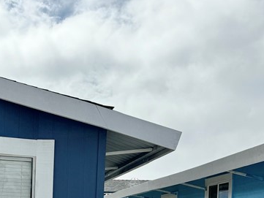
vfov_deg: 20.5
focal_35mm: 68
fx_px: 519
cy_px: 226
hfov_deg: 26.3
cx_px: -27
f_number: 1.78
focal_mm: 6.76
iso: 80
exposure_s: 1/12346
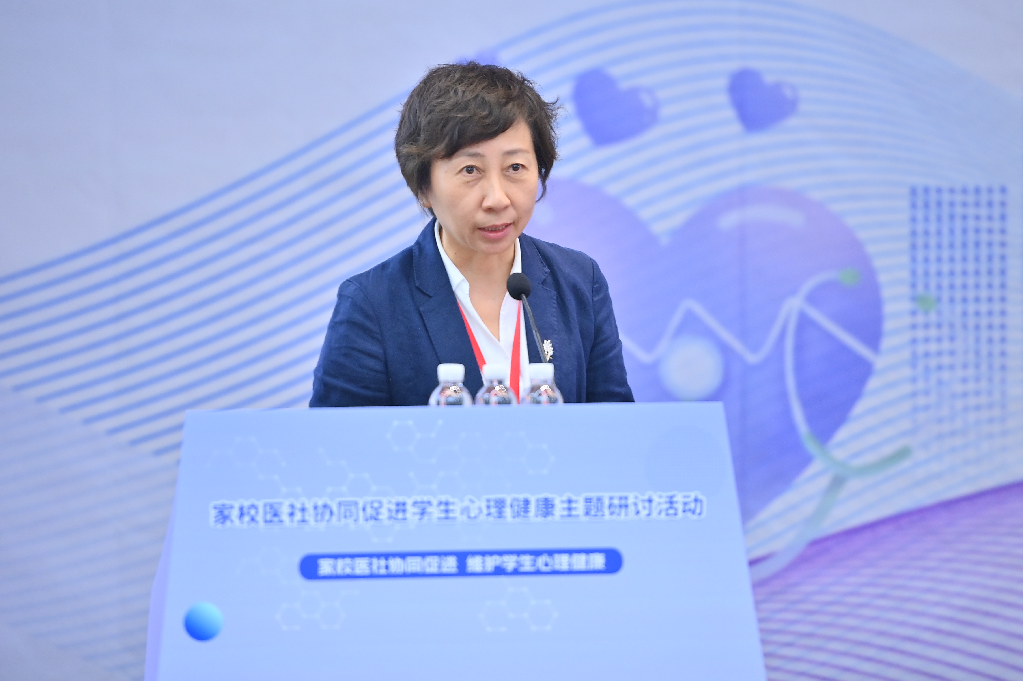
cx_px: 512
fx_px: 6816
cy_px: 340
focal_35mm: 240
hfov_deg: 8.6
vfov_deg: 5.7
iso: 1600
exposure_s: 1/100
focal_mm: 200
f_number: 2.8
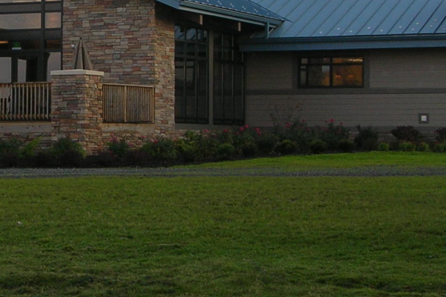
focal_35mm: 129
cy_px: 93
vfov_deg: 10.6
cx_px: 60
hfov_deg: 15.7
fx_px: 1597
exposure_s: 1/99.2
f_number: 4
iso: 50
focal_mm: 8.9
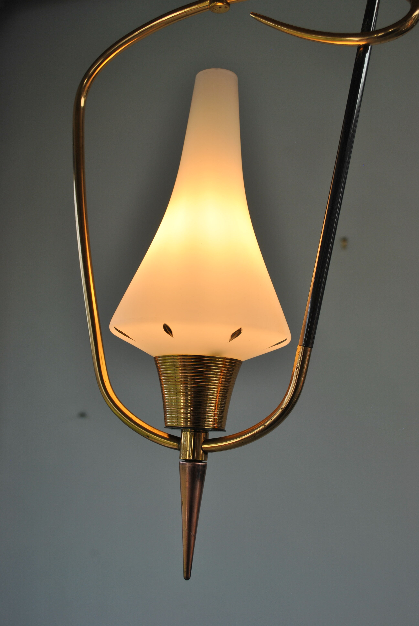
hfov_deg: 30.9
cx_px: 210
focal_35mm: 44
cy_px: 313
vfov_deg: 44.9
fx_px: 757
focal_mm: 29
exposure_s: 1/160
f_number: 6.3
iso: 100
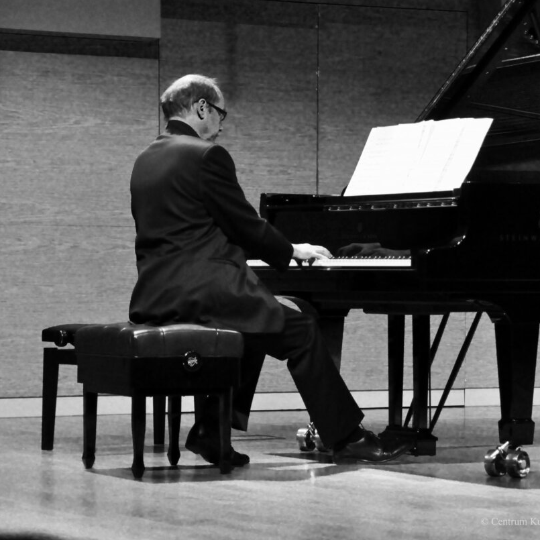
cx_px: 365
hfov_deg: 12.1
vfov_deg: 12.1
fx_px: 2553
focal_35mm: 145
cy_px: 270
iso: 3200
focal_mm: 75
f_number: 5
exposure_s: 1/40
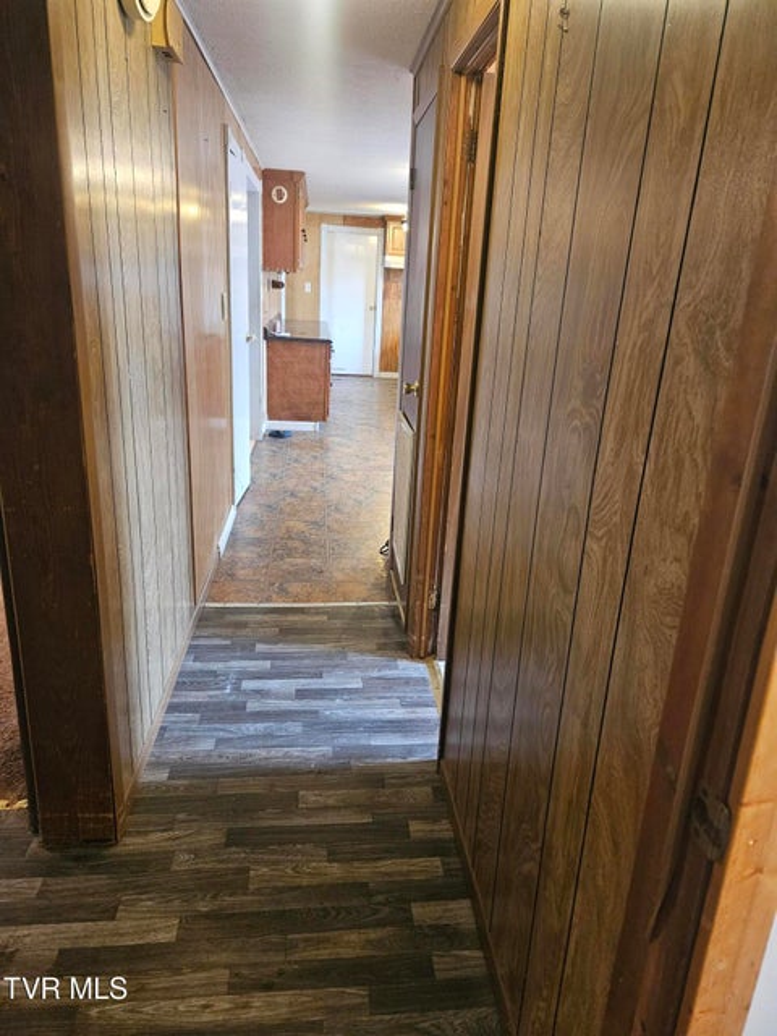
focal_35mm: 23
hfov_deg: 58.9
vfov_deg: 73.9
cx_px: 388
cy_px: 518
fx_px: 688
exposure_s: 1/60
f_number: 1.8
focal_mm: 5.4
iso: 800
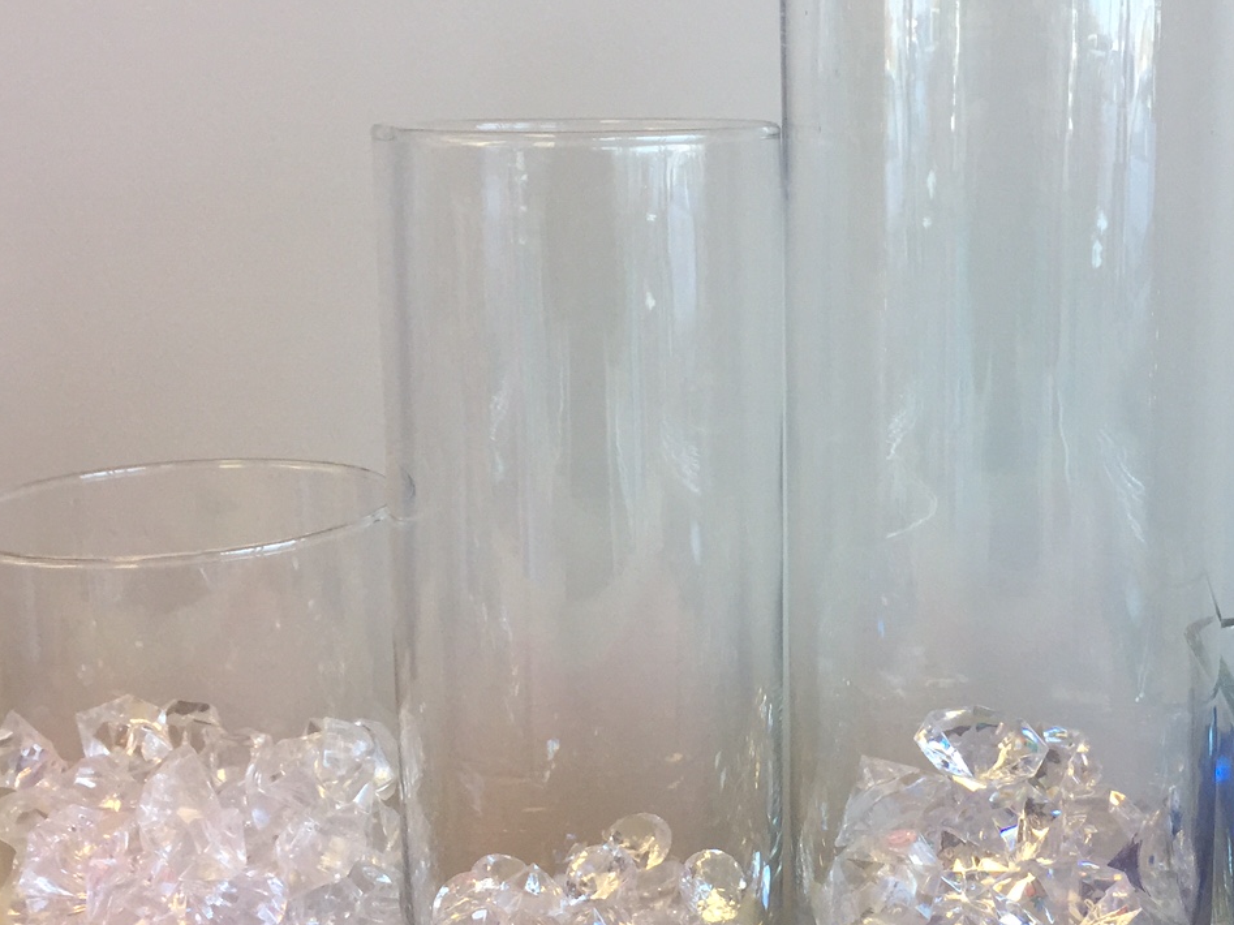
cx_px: 895
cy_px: 440
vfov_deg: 29.1
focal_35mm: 50
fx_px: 1782
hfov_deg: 37.4
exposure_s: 1/120
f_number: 2.2
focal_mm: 4.15
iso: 50
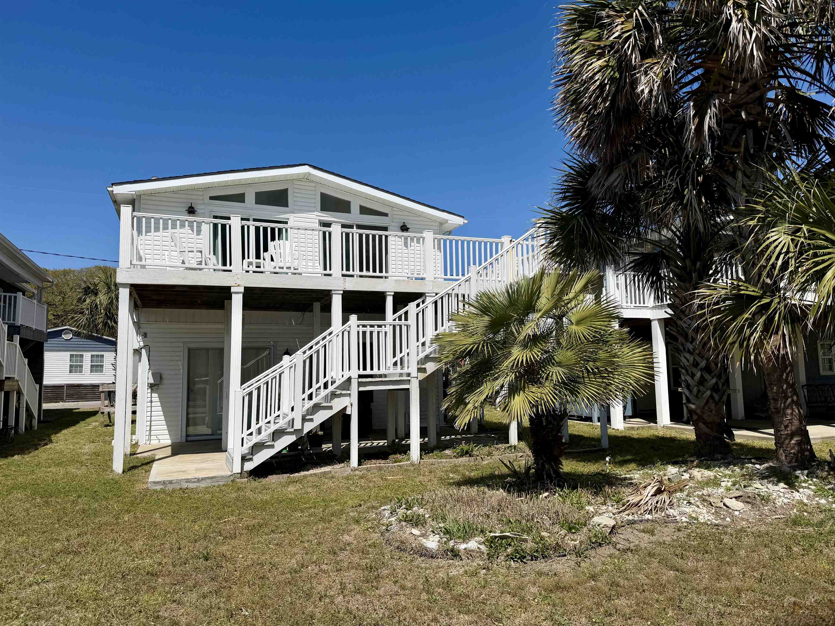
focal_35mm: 24
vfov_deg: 56.8
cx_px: 418
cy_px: 313
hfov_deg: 71.6
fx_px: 579
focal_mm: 6.76
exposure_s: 1/9091
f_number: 1.78
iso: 80
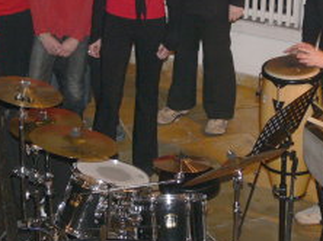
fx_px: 1790
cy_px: 46
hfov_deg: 10.3
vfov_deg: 7.7
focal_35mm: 192
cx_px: 117
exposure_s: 1/30
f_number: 4
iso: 100
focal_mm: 20.5
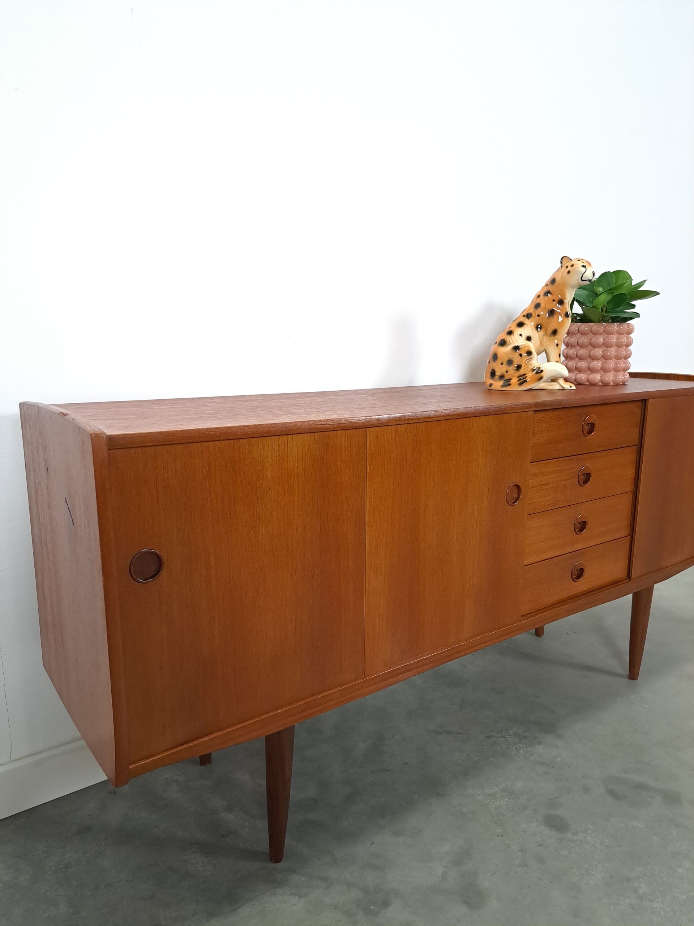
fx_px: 642
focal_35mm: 24
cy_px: 463
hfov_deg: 56.8
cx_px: 347
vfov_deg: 71.6
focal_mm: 5.23
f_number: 1.8
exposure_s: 1/50
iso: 400
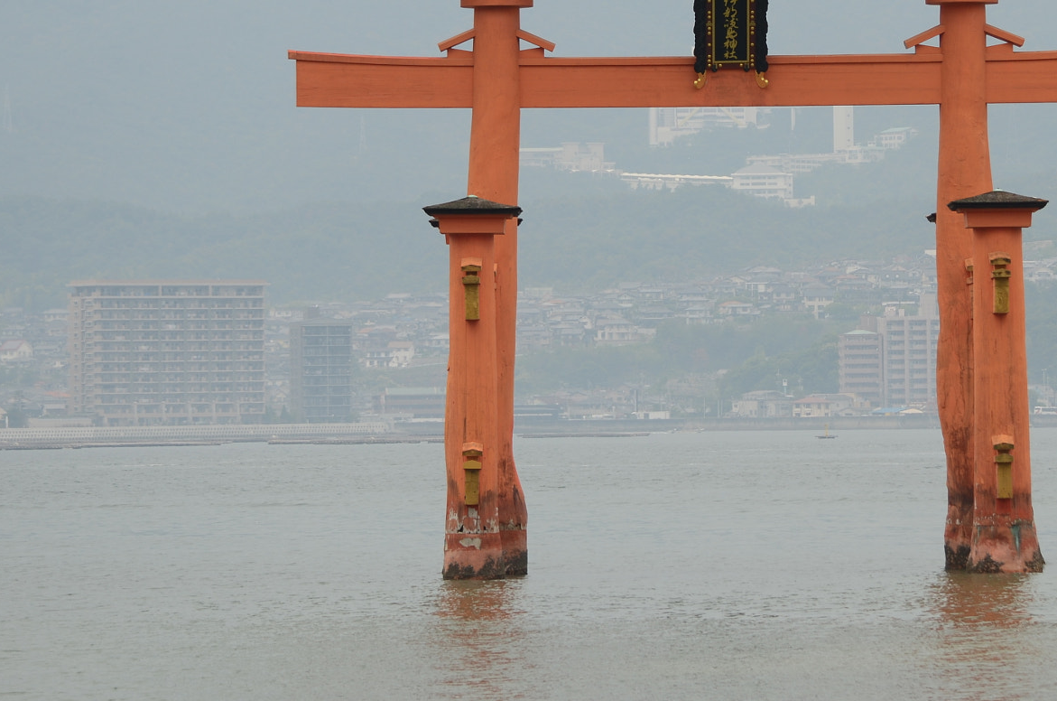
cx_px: 717
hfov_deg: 8.0
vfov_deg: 5.3
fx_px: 7531
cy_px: 143
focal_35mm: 257
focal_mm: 98
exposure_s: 1/640
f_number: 4.5
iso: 100
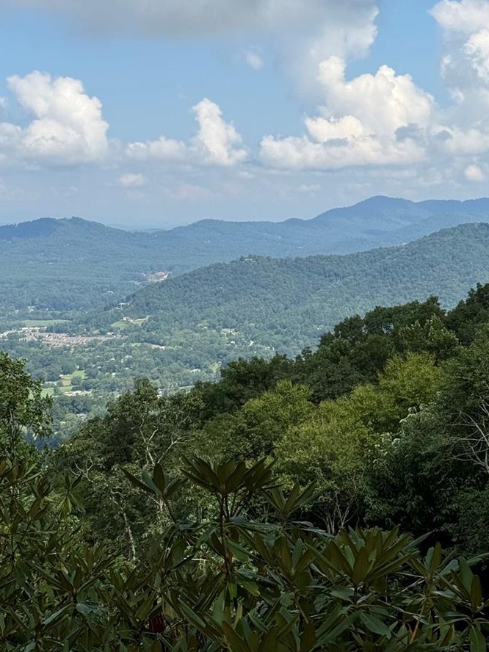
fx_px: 1563
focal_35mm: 83
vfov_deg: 23.4
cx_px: 204
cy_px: 206
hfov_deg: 17.8
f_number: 1.78
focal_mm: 6.76
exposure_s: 1/4049
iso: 64
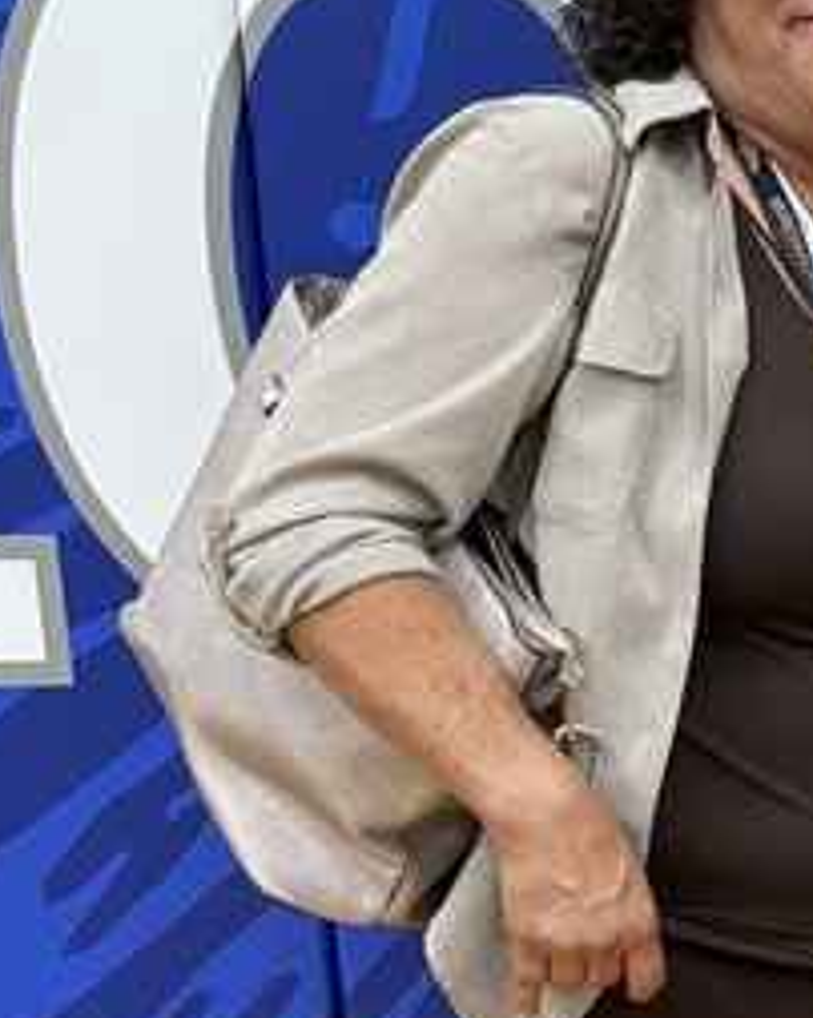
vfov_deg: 20.0
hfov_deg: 14.3
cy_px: 821
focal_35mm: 95
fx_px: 2861
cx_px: 1453
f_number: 1.78
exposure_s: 1/60
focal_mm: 6.76
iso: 200
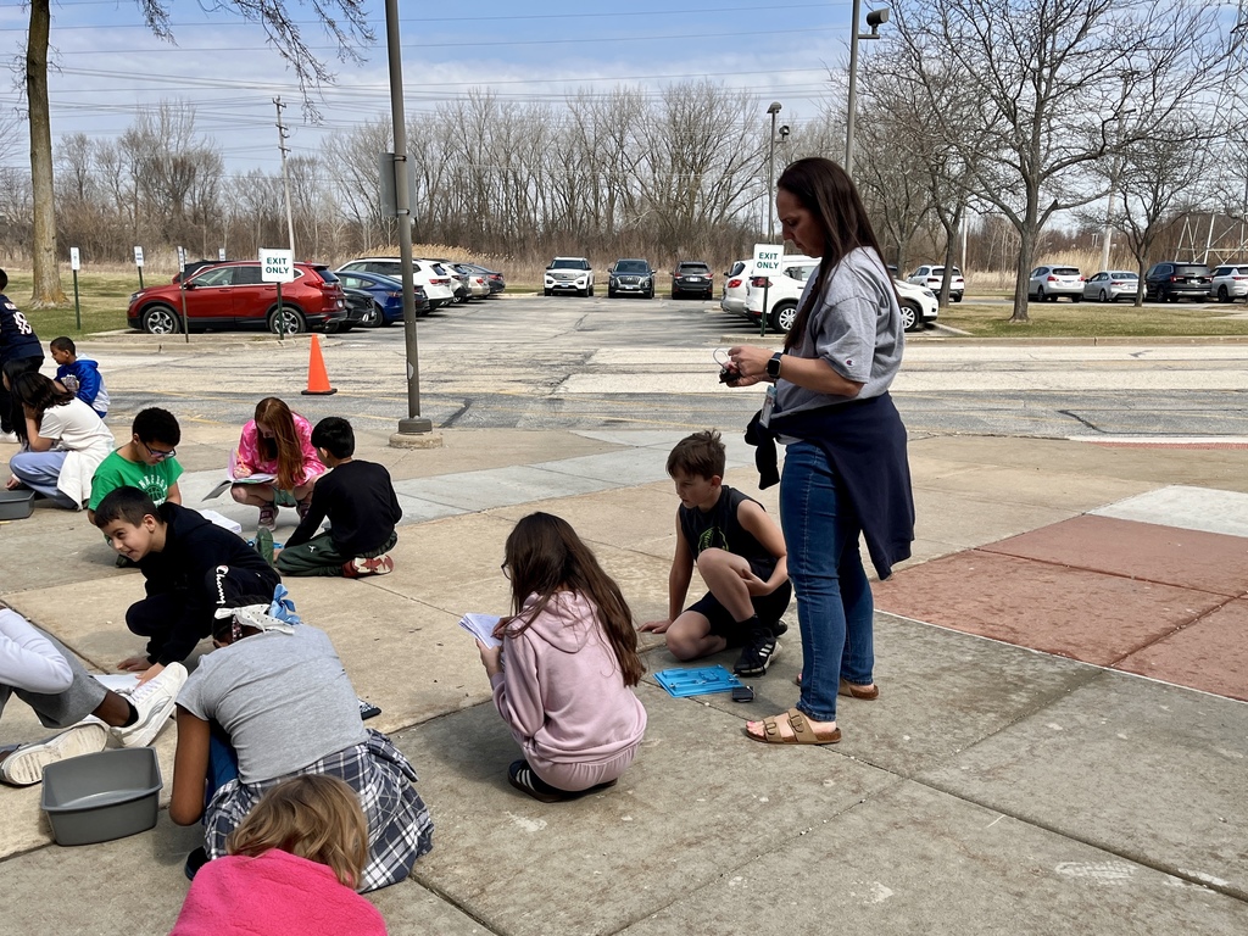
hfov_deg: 67.3
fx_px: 937
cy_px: 468
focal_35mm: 26
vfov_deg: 53.1
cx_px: 624
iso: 50
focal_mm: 5.1
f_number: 1.6
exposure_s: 1/2688
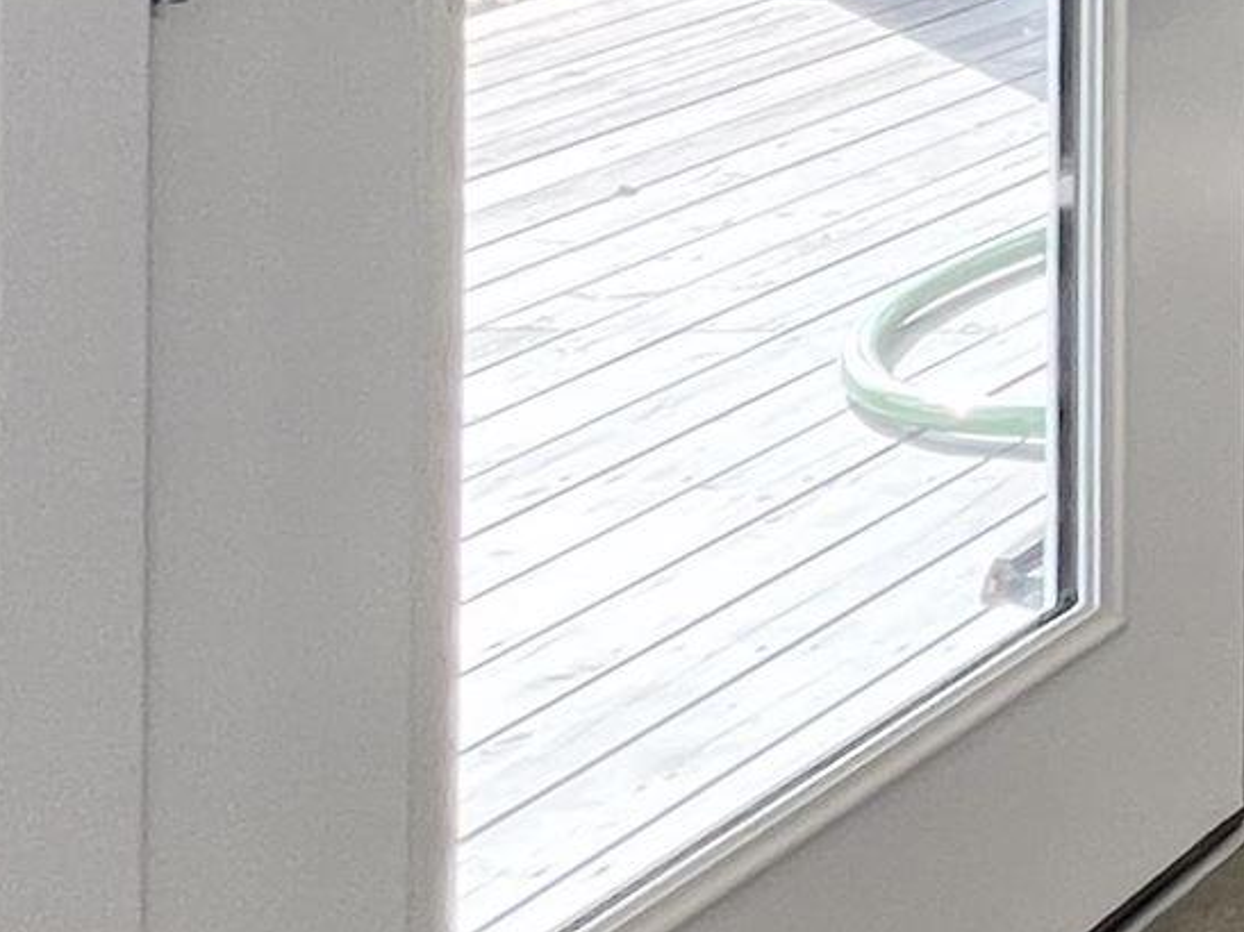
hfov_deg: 14.1
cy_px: -722
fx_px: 2623
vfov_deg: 16.9
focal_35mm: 73
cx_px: 3175
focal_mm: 1.57
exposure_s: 1/120
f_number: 1.8
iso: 40
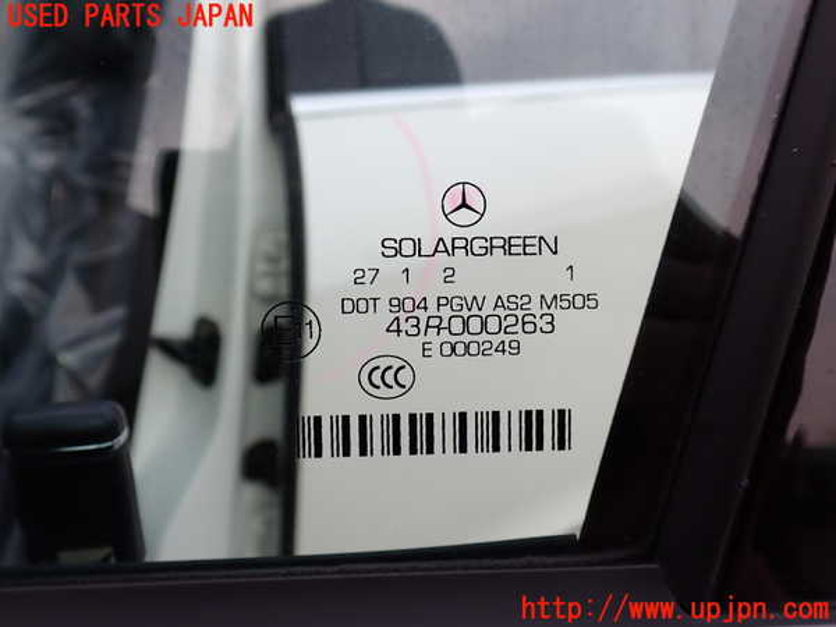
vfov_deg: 46.8
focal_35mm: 30
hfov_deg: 60.0
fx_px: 725
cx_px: 418
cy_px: 314
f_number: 3.2
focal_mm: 5.4
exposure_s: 1/500
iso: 100
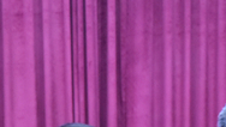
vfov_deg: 7.2
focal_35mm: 156
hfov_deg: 13.5
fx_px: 935
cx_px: -22
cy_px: 321
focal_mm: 22
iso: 2500
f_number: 3.5
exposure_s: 1/60
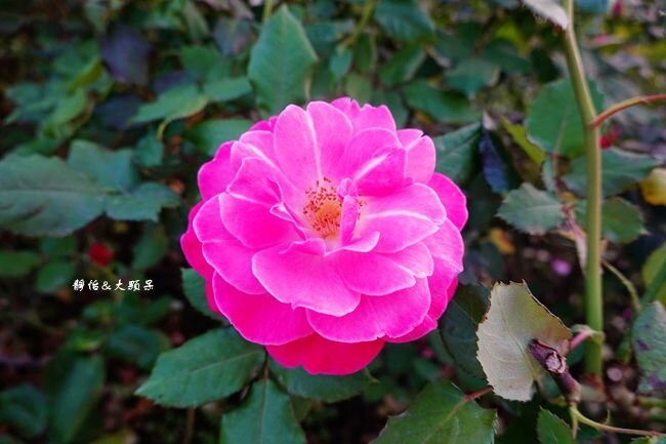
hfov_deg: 73.8
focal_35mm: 24
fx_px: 444
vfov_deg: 53.1
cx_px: 333
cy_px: 222
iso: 125
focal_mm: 9
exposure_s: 1/80
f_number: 2.8
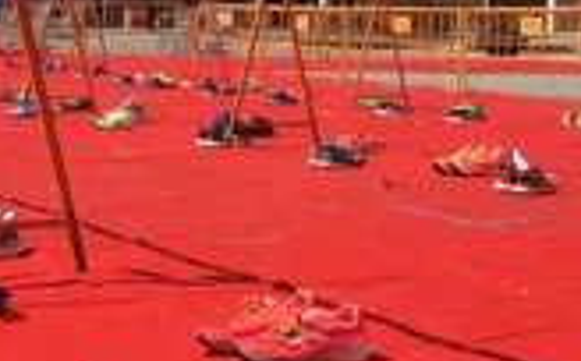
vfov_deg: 17.3
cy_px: 127
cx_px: 159
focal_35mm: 75
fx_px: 1186
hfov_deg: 27.2
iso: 25
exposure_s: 1/1637
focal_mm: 4.15
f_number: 2.2
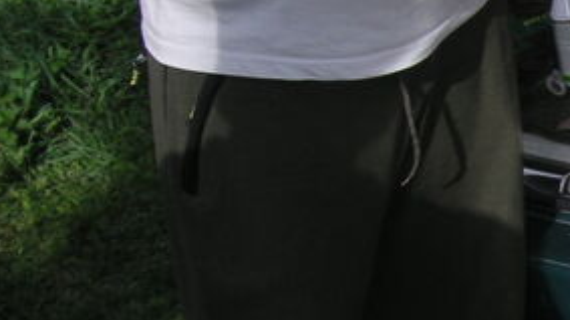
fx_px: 1723
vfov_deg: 10.6
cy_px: 280
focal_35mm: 114
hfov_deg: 17.6
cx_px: 733
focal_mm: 6.1
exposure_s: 1/1000
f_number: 2.8
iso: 50
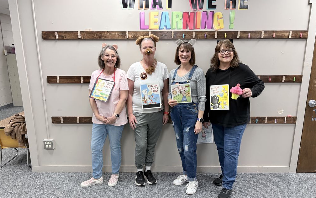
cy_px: 111
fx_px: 241
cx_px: 157
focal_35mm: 28
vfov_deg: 44.5
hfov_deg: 66.5
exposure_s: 1/60
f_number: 1.6
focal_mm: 5.96
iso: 200
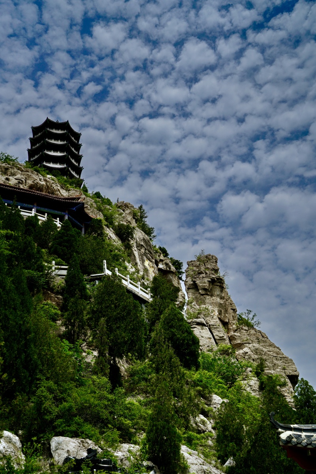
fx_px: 421
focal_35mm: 32
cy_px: 237
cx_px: 158
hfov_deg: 41.1
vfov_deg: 58.7
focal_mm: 32
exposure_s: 1/6400
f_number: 4
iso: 200
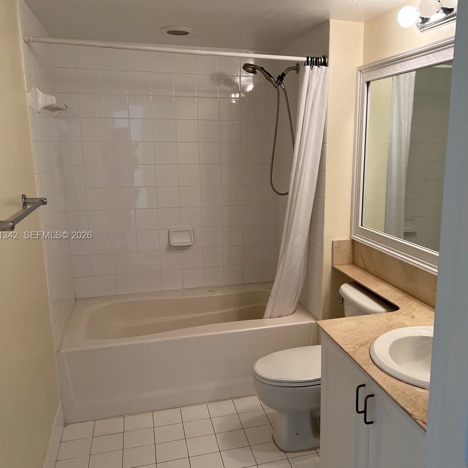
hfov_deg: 52.1
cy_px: 236
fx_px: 474
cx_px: 285
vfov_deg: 52.5
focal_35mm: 31
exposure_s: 1/120
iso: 125
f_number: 1.5
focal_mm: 5.7
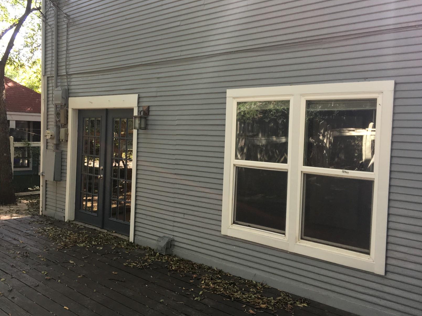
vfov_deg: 38.7
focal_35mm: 37
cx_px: 193
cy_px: 153
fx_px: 451
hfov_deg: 50.1
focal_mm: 4.15
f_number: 2.2
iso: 40
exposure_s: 1/120
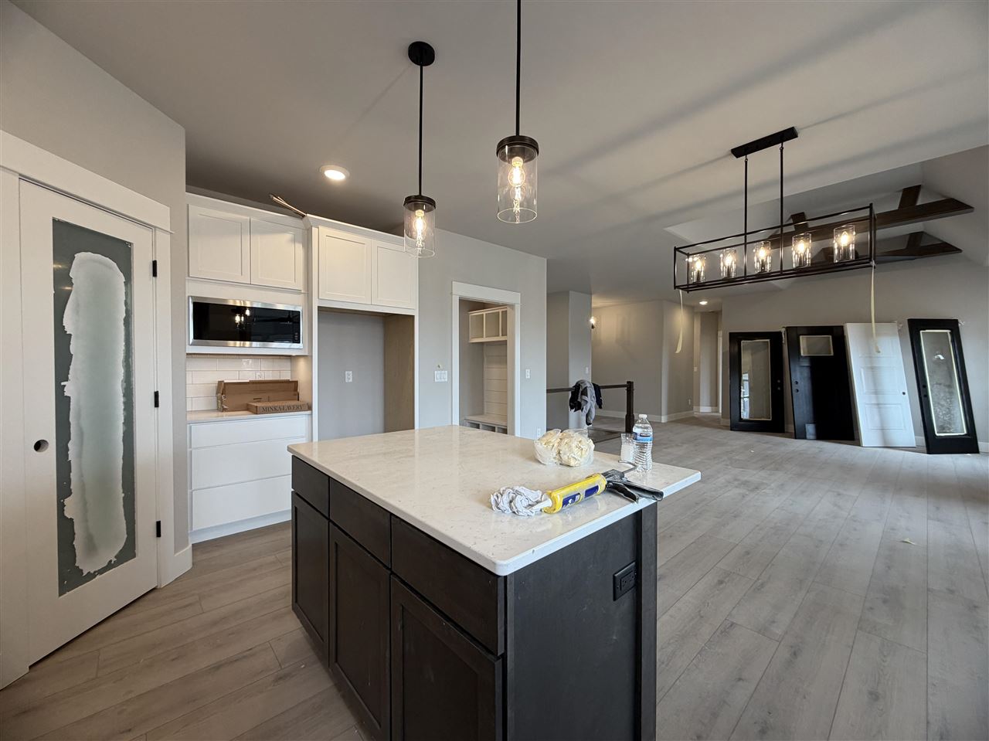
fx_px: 400
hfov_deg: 102.1
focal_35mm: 14
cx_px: 494
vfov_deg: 85.6
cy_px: 370
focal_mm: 2.22
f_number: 2.2
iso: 160
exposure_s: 1/120
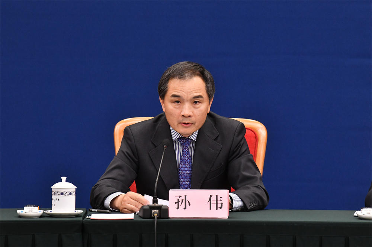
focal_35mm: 300
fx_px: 3097
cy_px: 124
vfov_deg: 4.6
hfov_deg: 6.9
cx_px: 186
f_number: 5
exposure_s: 1/400
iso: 2000
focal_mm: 200
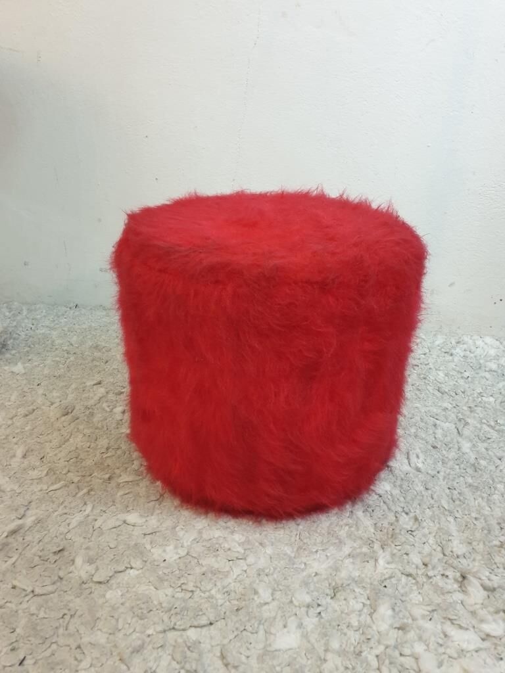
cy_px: 336
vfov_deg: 67.3
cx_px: 252
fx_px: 506
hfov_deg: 53.1
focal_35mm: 26
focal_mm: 4.3
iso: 250
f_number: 1.5
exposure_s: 1/50
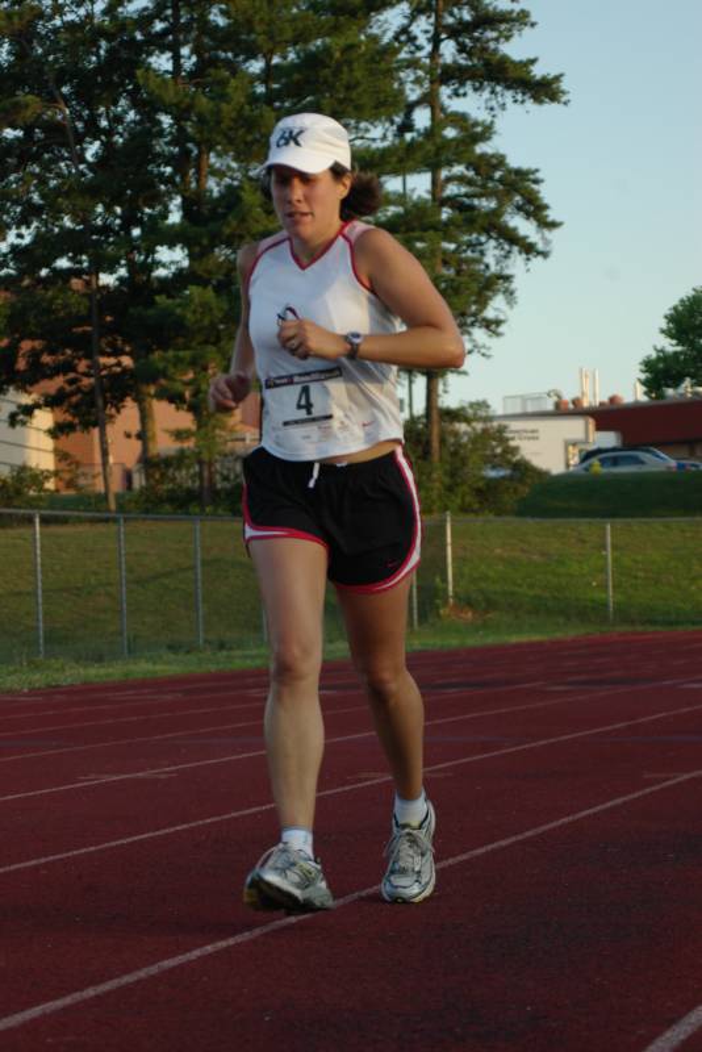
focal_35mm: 120
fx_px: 3507
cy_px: 526
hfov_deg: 11.4
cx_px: 351
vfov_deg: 17.1
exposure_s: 1/180
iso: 200
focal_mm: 80
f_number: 5.6
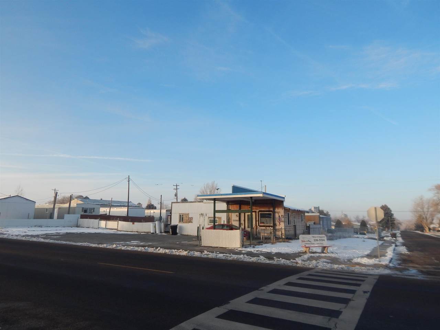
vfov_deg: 61.1
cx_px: 220
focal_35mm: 22
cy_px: 165
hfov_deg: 76.4
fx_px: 280
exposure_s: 1/640
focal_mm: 4
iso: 125
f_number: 3
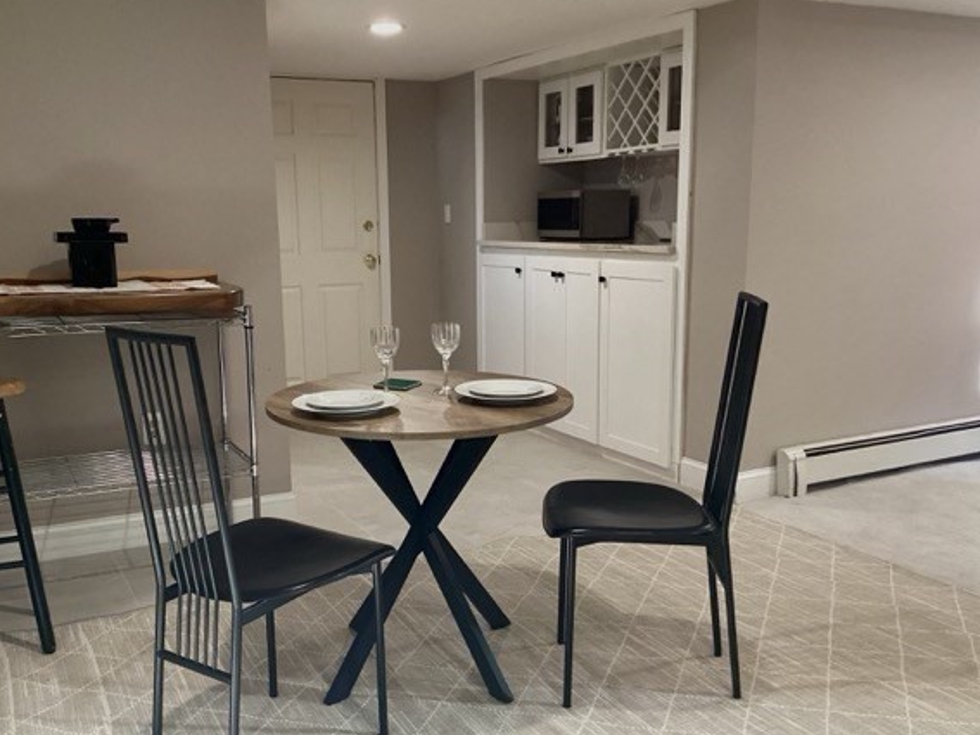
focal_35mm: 35
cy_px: 403
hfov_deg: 52.6
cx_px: 455
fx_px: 991
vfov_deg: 40.6
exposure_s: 1/40
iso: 320
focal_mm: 3.3
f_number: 2.4
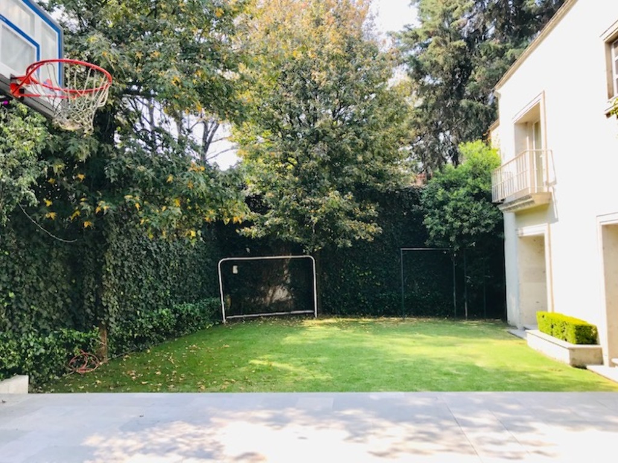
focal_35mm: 28
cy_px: 232
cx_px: 309
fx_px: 500
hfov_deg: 63.4
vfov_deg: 49.7
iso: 20
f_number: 1.8
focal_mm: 3.99
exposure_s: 1/471
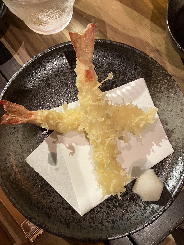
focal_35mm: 28
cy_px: 122
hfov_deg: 49.7
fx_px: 198
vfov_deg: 63.4
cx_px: 92
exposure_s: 1/40
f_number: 1.8
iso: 400
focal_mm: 3.99
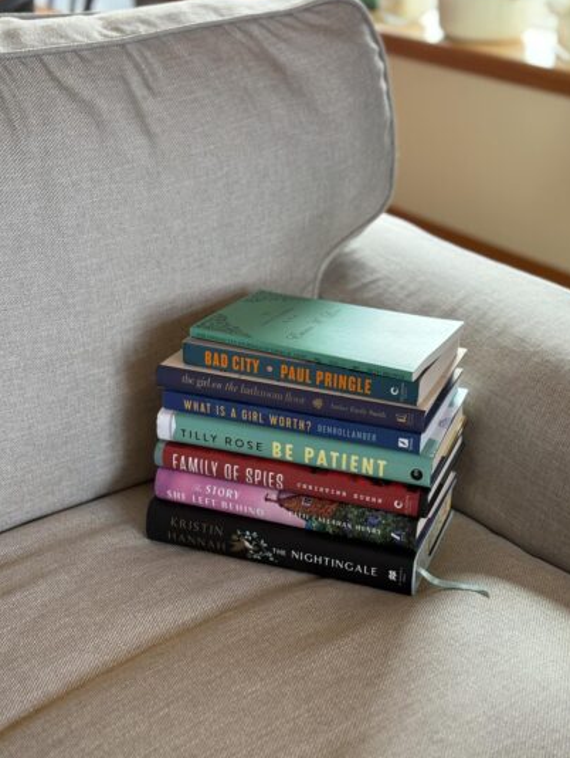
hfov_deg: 29.7
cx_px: 289
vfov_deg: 38.9
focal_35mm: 49
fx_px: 1073
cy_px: 373
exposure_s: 1/120
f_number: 1.78
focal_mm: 6.76
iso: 125
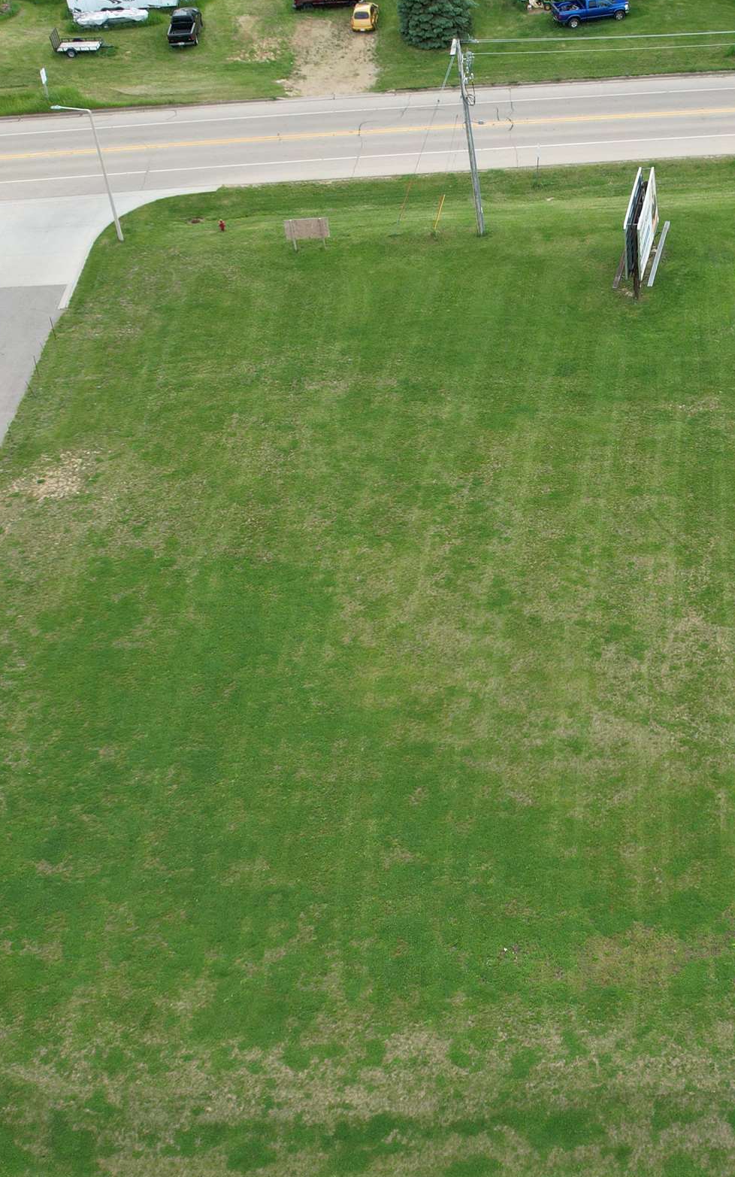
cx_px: 661
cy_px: 557
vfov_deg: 45.3
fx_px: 1410
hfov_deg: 28.1
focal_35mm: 44
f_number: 2.8
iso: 100
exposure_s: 1/400
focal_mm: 8.38
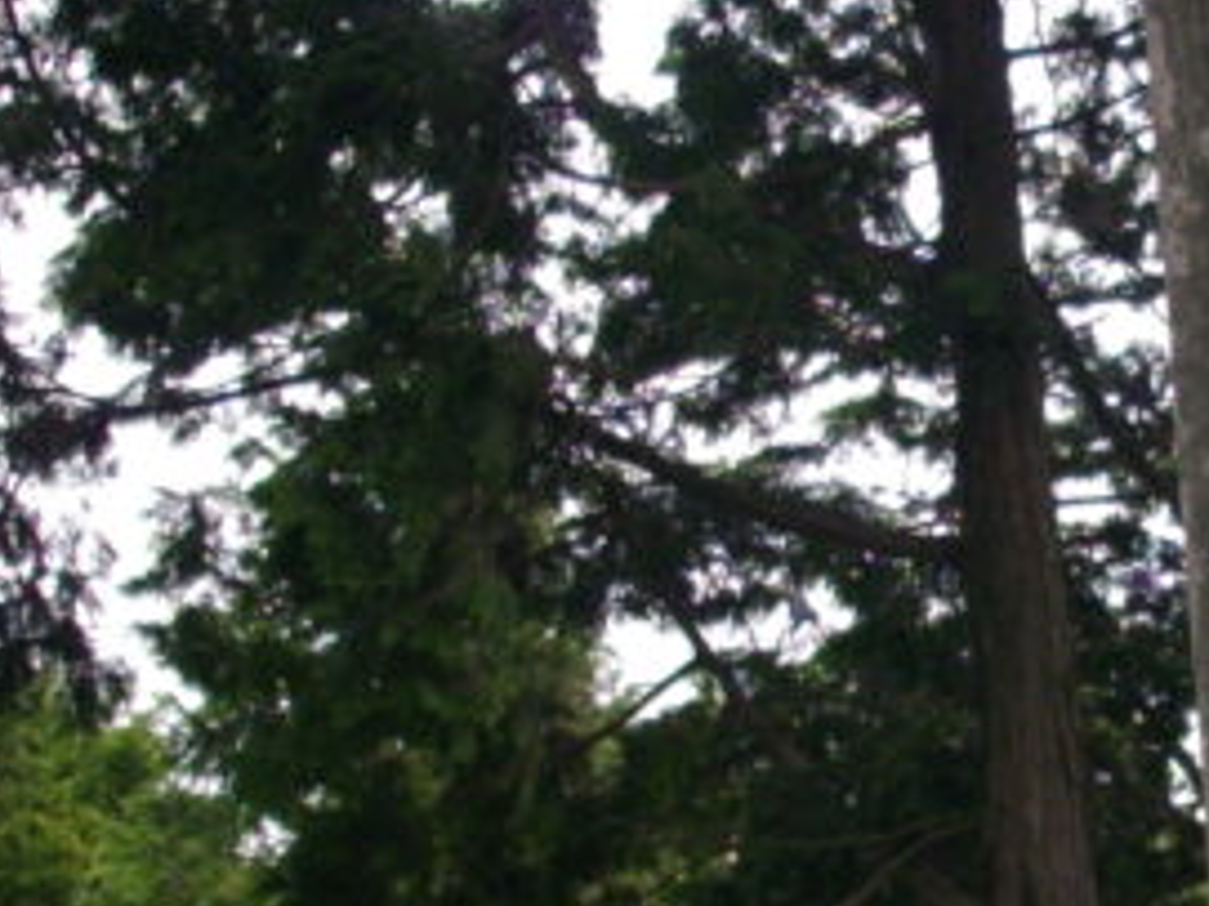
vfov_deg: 10.6
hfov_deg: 14.0
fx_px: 4887
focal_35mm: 140
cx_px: 968
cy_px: 585
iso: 100
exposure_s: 1/160
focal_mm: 6.2
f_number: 5.6
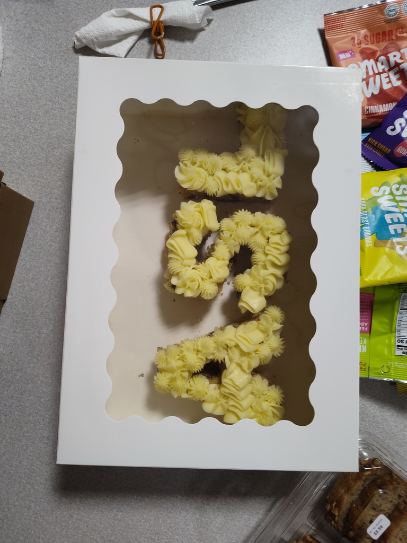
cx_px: 204
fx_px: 361
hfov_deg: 58.9
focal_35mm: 23
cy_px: 272
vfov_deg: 73.9
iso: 1075
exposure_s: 1/60
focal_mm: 5.56
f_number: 1.8
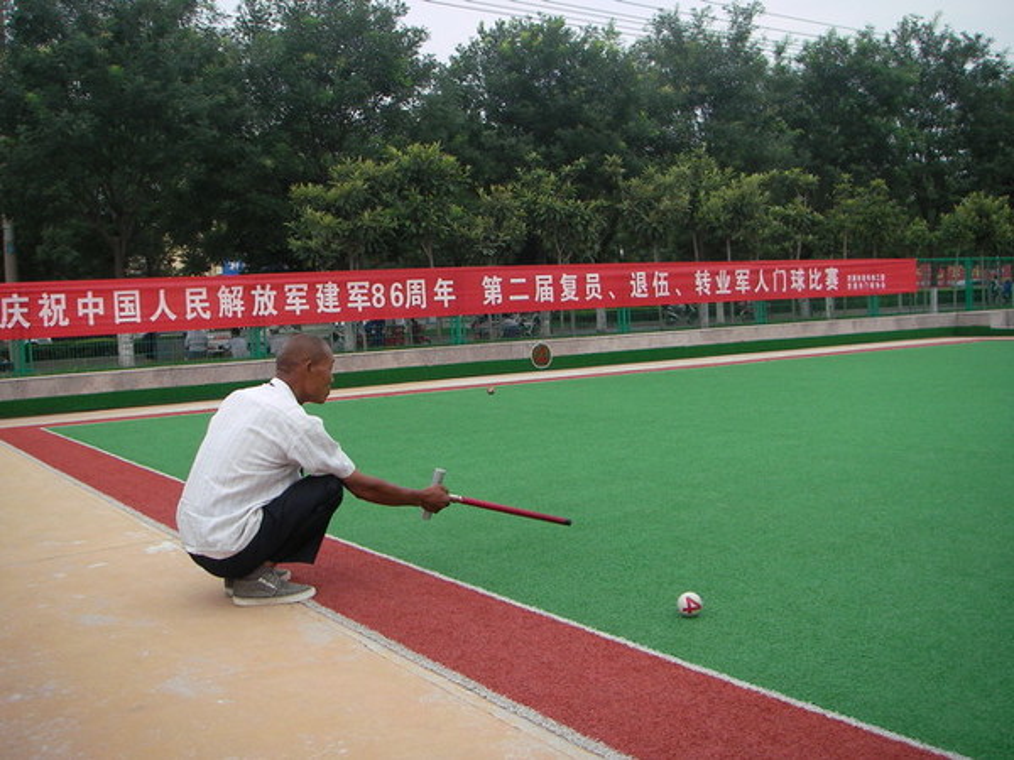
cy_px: 380
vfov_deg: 37.7
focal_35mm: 38
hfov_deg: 49.0
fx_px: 1113
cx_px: 507
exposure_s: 1/165
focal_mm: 6.3
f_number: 3.3
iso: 50
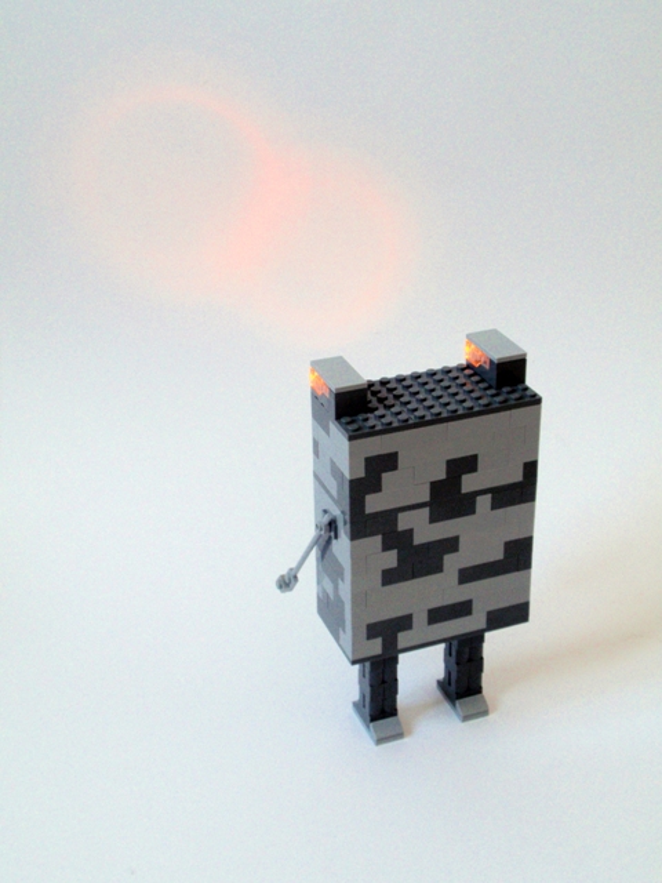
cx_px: 331
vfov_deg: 36.8
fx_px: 1326
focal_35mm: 52
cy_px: 442
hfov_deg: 28.0
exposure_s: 1/30
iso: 200
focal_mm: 9.23
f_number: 4.3
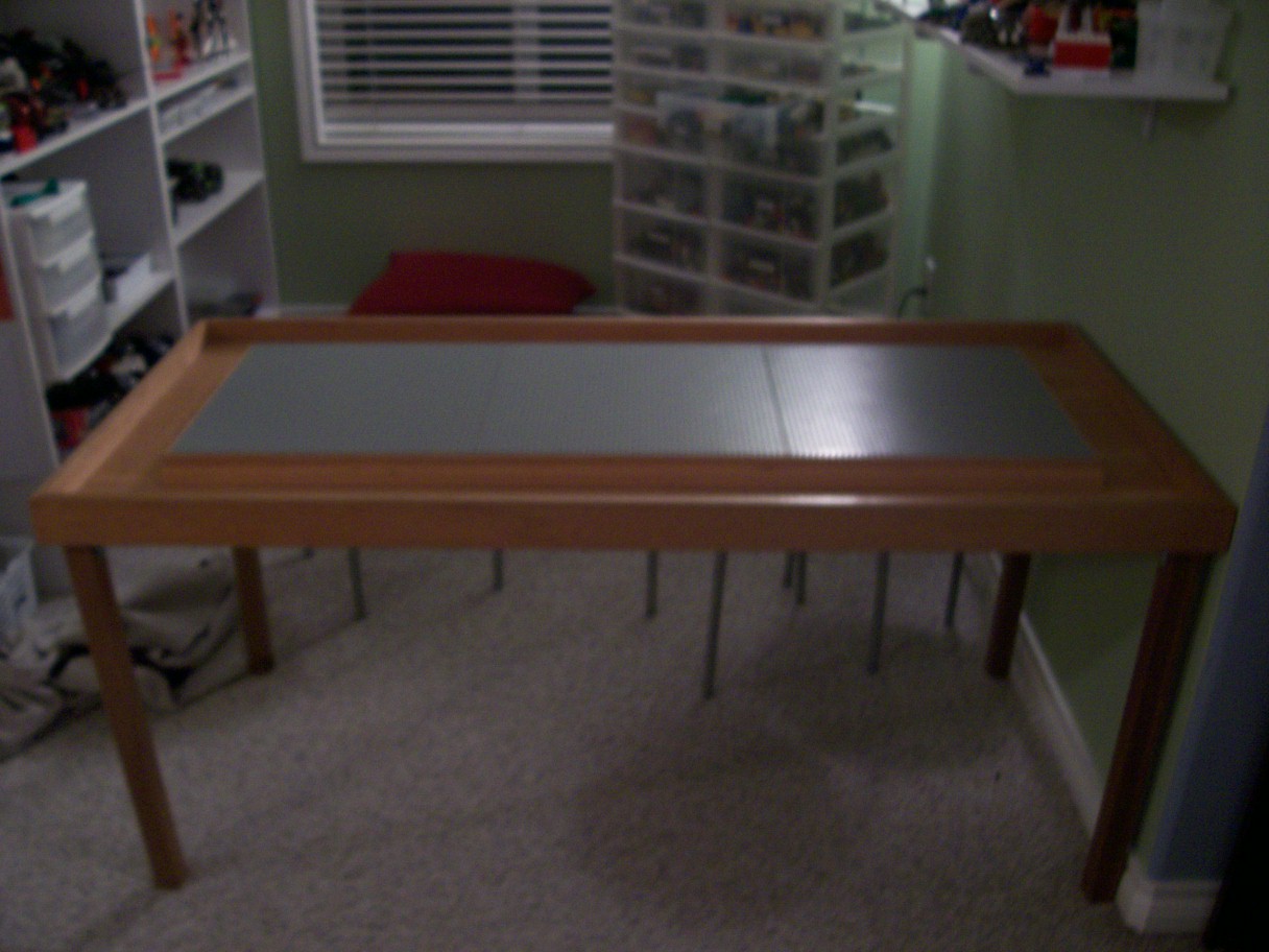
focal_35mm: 34
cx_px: 634
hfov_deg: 54.0
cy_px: 476
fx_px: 1246
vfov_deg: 41.8
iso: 160
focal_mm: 5.6
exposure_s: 1/8
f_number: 2.7
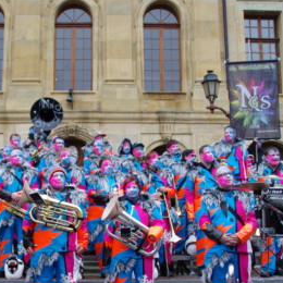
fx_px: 407
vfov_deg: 38.1
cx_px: 84
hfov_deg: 37.7
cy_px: 178
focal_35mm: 44
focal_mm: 18
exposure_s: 1/60
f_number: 4
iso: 100
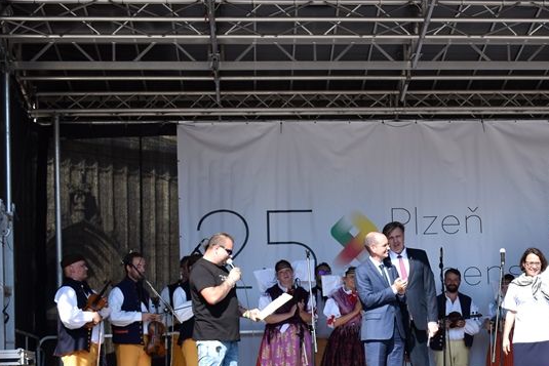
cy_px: 287
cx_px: 515
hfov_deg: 18.4
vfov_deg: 12.5
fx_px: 1663
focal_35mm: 109
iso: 100
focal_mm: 38
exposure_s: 1/200
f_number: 7.1
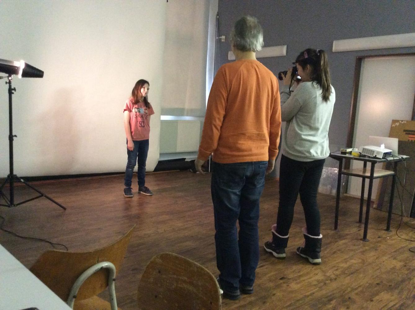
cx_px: 208
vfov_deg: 44.0
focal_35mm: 32
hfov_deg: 56.9
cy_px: 155
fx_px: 383
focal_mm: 3.3
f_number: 2.4
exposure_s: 1/17
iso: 400
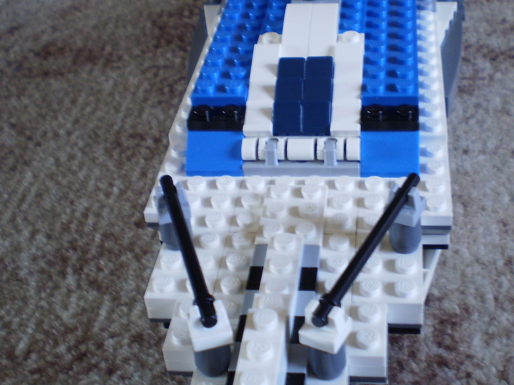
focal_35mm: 58
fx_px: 861
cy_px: 159
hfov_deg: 33.1
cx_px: 307
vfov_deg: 25.2
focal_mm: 6.3
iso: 125
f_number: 3.1
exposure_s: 1/15
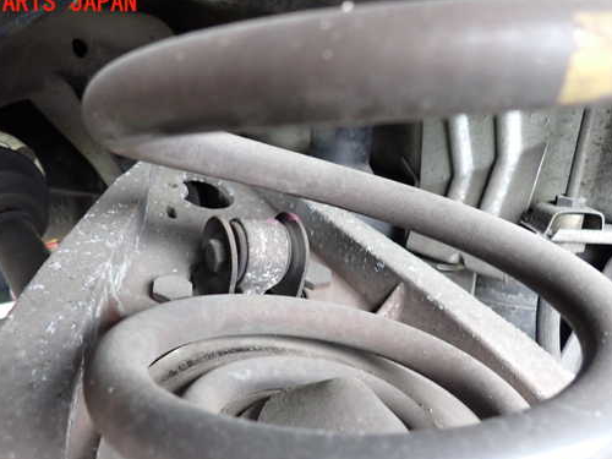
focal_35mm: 30
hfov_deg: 59.9
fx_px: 530
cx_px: 282
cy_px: 263
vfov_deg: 46.7
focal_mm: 4.5
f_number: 2
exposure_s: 1/30
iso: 640
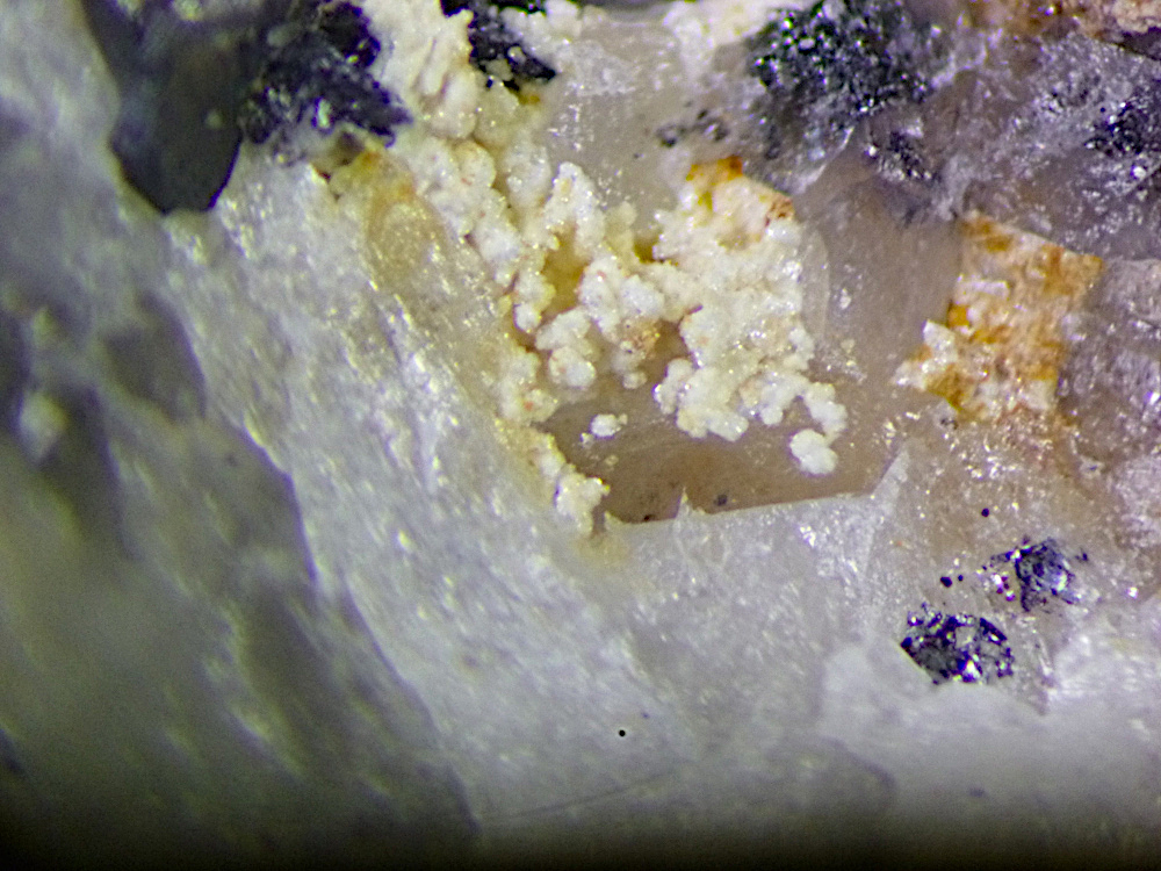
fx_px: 3354
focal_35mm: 100
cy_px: 436
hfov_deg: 19.6
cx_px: 580
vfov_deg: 14.8
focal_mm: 18
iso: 400
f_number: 5.7
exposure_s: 1/125
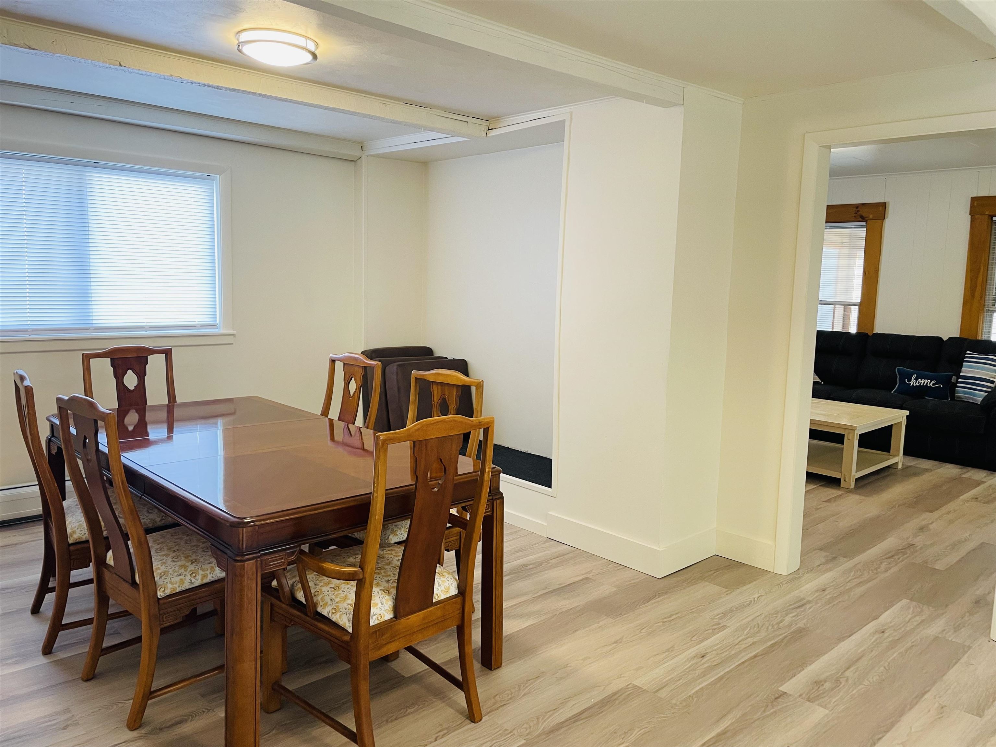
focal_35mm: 26
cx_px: 498
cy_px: 374
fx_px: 748
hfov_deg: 67.3
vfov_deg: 53.1
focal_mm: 4.2
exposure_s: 1/60
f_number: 1.6
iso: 80
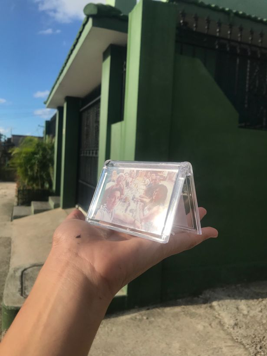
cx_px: 134
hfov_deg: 49.7
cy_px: 178
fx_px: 288
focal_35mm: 28
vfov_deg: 63.4
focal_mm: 3.99
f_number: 1.8
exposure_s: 1/3425
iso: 20
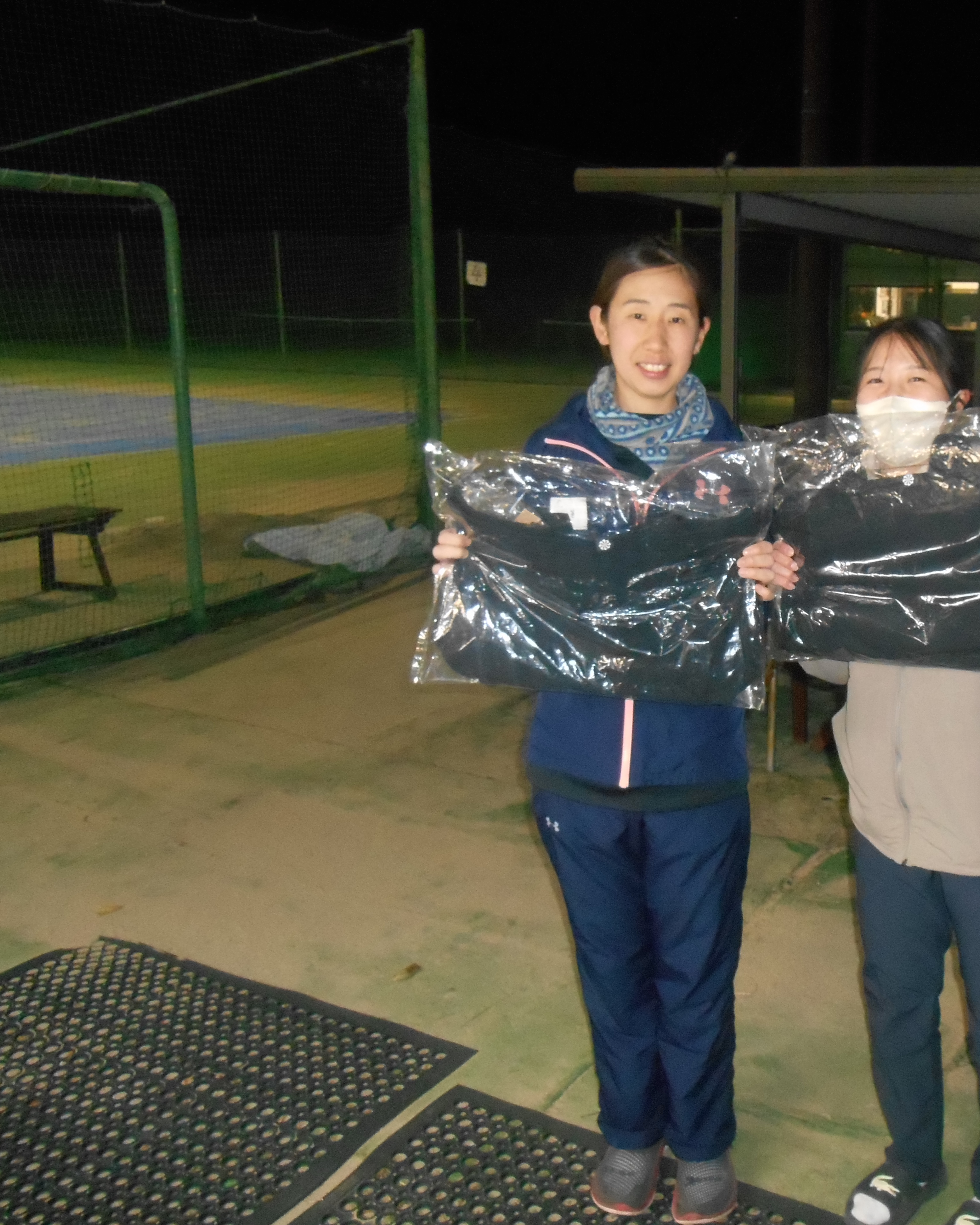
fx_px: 1233
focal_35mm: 34
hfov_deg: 41.3
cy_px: 614
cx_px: 796
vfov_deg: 52.8
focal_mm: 4.7
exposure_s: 1/25
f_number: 3.4
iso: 800
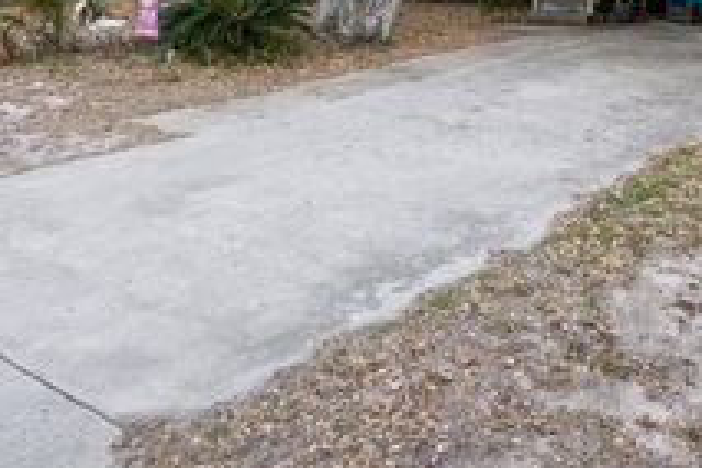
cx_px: 455
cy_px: -68
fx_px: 780
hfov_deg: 47.8
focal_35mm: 40
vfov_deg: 29.5
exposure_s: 1/320
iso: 640
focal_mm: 17
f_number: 5
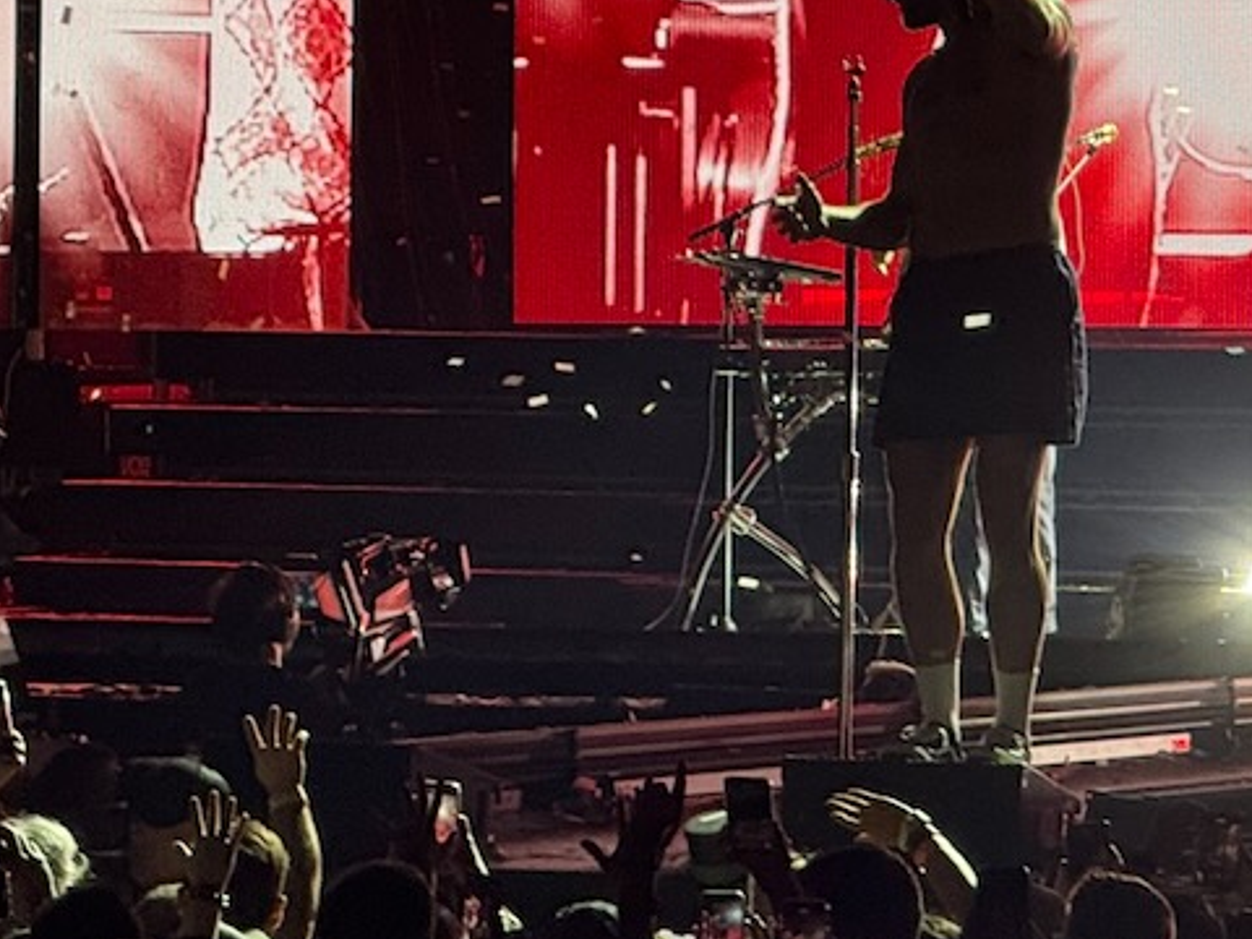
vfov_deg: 4.6
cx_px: 1388
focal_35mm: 320
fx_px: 11574
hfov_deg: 6.2
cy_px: -190
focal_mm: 15.66
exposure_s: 1/120
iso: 200
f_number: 2.8
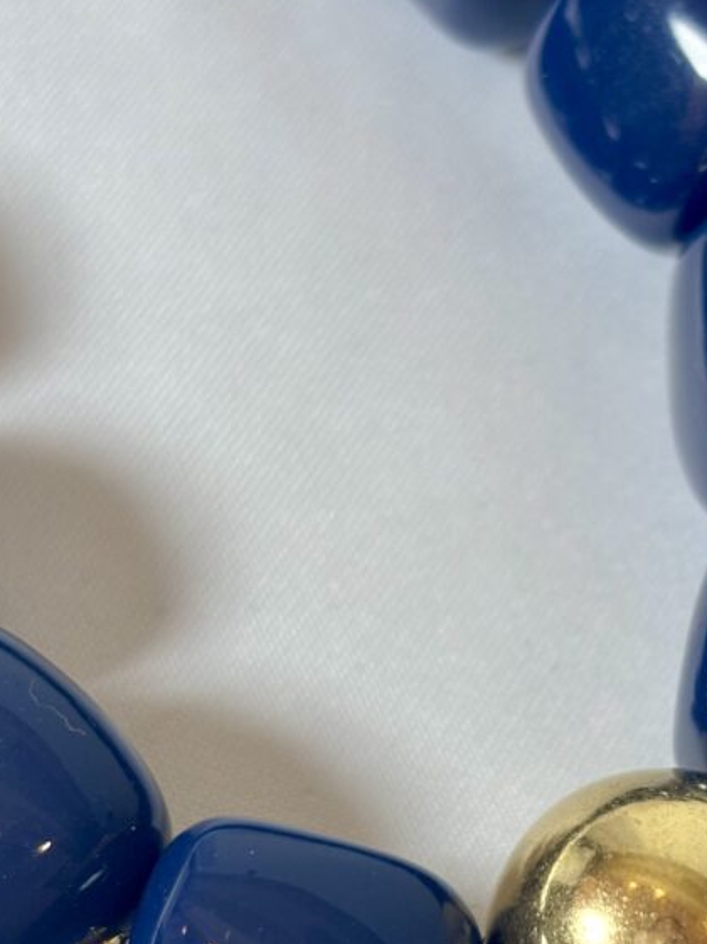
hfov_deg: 15.5
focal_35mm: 95
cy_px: 656
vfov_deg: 20.6
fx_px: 2590
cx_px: 513
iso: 32
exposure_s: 1/100
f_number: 1.6
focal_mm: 5.96
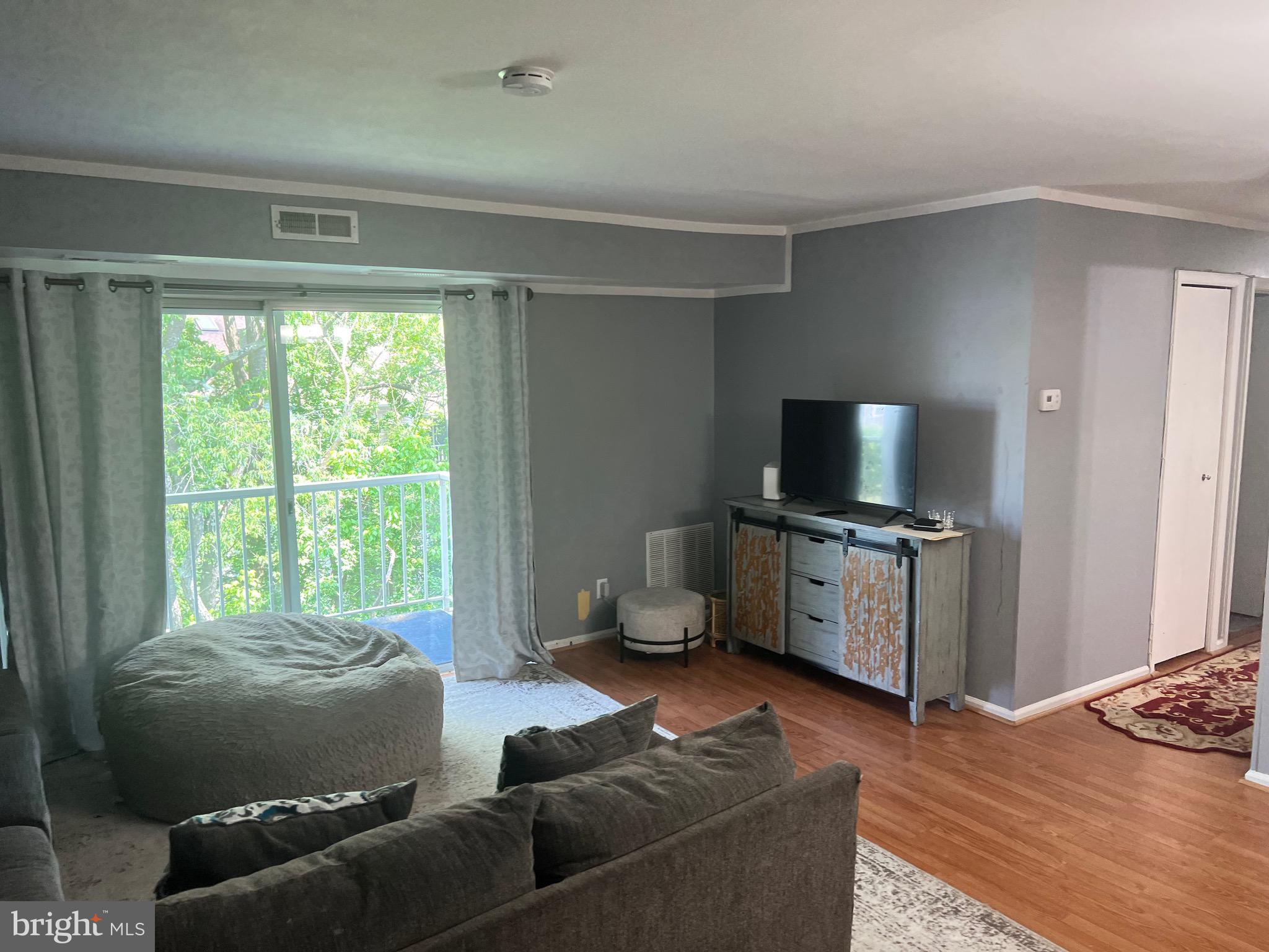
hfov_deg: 67.3
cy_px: 476
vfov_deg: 53.1
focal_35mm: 26
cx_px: 634
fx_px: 953
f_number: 1.5
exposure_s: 1/60
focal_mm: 5.7
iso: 64
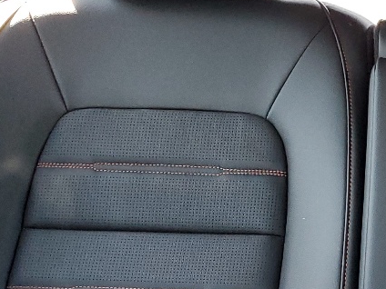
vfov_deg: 15.0
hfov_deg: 18.8
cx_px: 480
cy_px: 219
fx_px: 1093
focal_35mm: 98
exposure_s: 1/60.2
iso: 163
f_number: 1.5
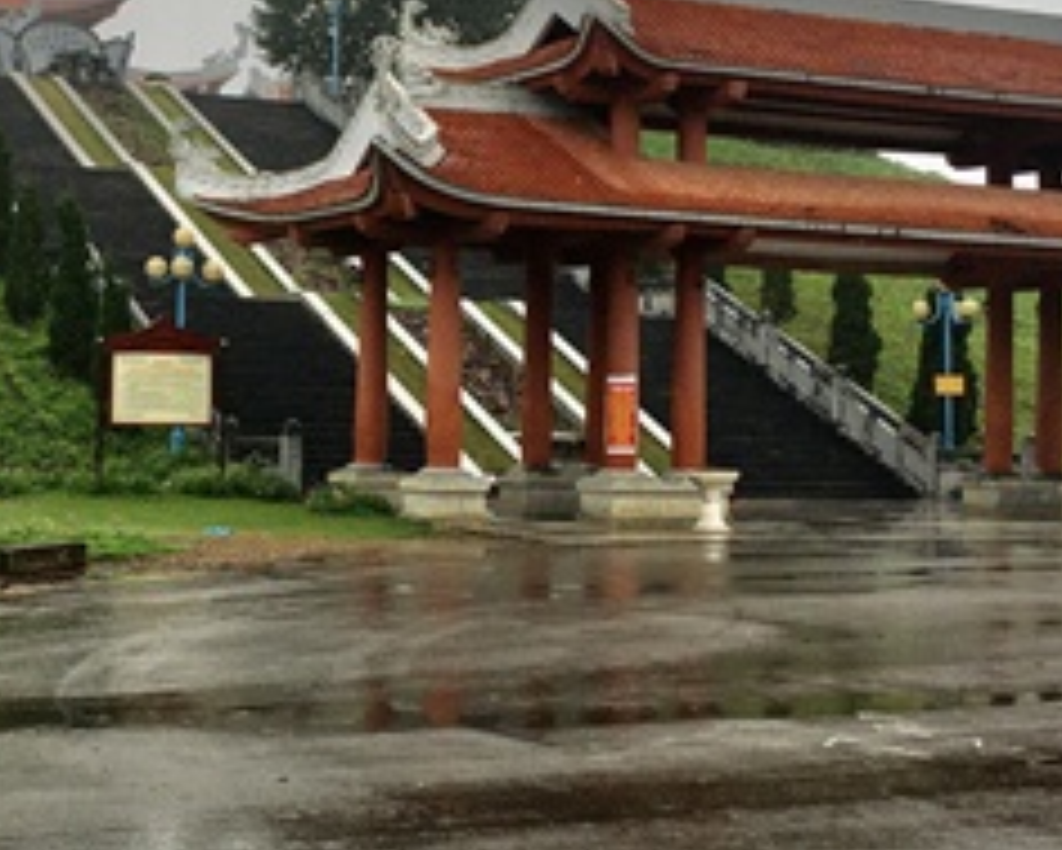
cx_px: 268
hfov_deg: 29.1
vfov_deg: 23.8
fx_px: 2012
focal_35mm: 64
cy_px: 346
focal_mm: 4.15
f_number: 2.2
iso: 25
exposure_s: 1/545
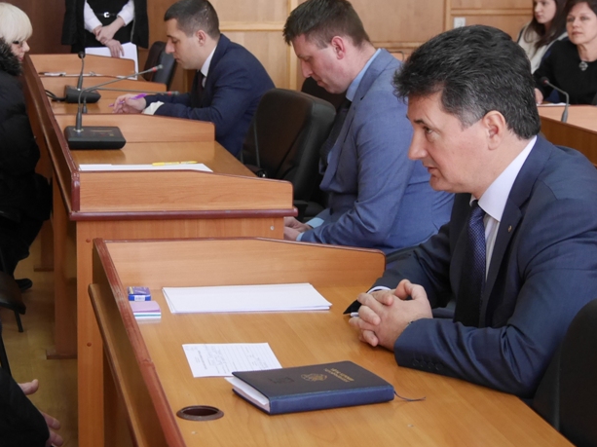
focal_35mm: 95
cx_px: 209
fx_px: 1637
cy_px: 255
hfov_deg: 20.6
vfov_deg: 15.5
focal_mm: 30
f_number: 4.4
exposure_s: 1/60
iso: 1600
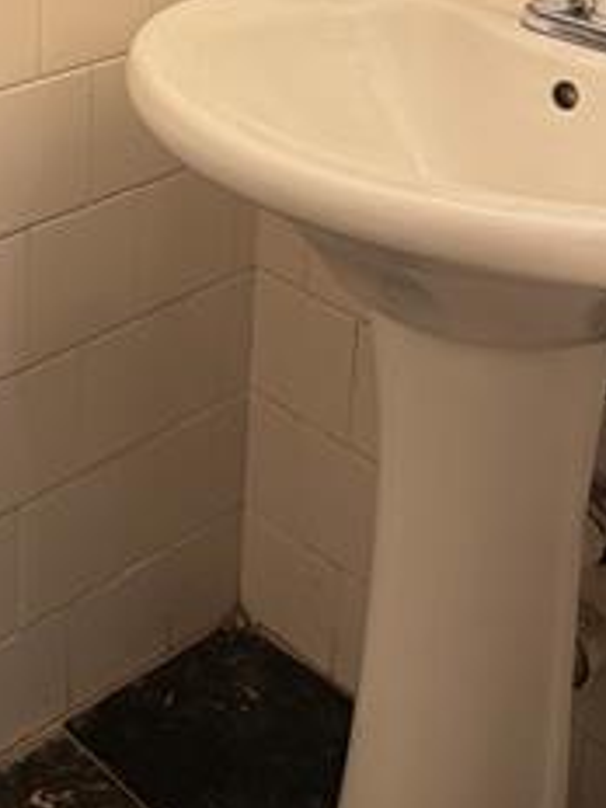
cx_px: 17
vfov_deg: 28.3
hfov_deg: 22.8
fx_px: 1447
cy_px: -84
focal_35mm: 62
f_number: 1.78
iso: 320
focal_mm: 6.76
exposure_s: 1/120
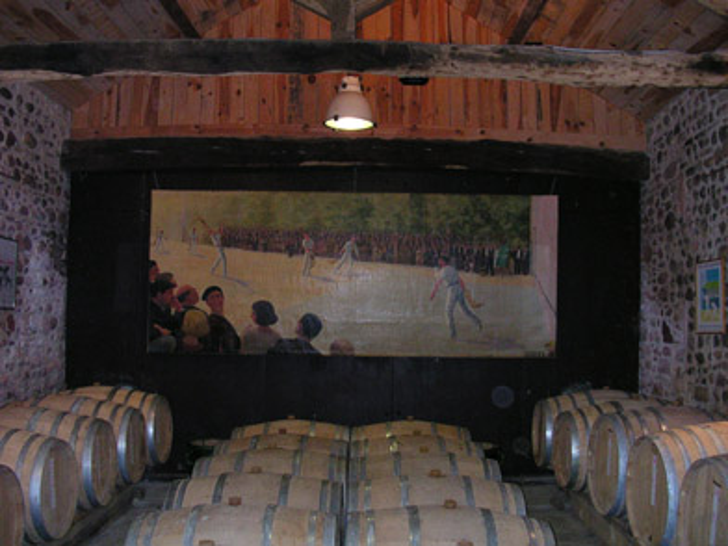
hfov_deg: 50.1
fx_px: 778
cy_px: 273
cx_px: 364
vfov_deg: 38.7
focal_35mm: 37
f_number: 2.7
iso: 400
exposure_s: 1/60
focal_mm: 5.6
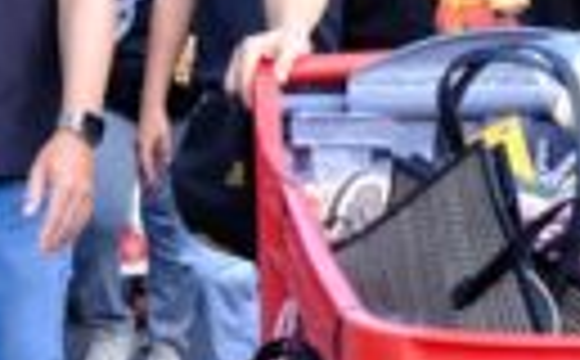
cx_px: -130
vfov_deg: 8.8
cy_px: 162
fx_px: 2350
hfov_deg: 13.6
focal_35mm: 149
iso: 2000
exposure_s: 1/1600
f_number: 3.5
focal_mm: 18
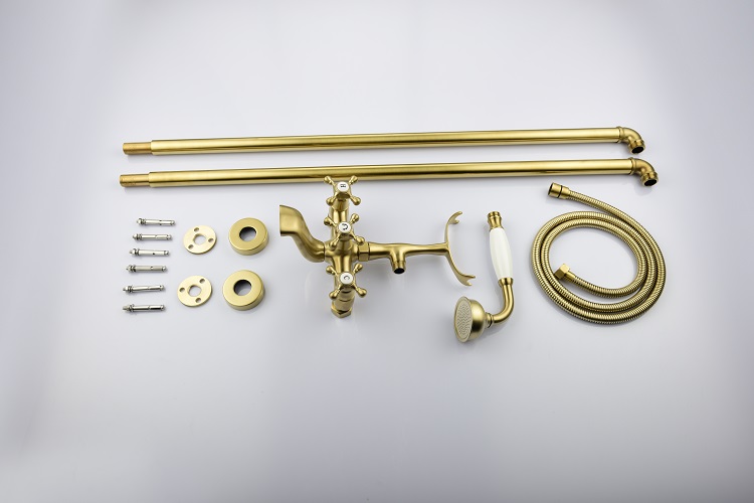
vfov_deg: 45.0
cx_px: 377
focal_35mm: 29
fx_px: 607
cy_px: 252
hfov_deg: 63.7
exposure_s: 1/200
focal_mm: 29
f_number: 10
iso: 64
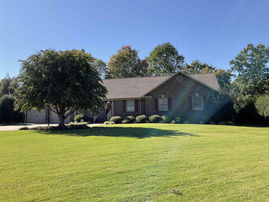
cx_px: 134
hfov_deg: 61.7
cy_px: 101
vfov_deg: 48.2
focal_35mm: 29
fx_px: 225
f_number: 1.8
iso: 16
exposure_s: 1/1195
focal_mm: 3
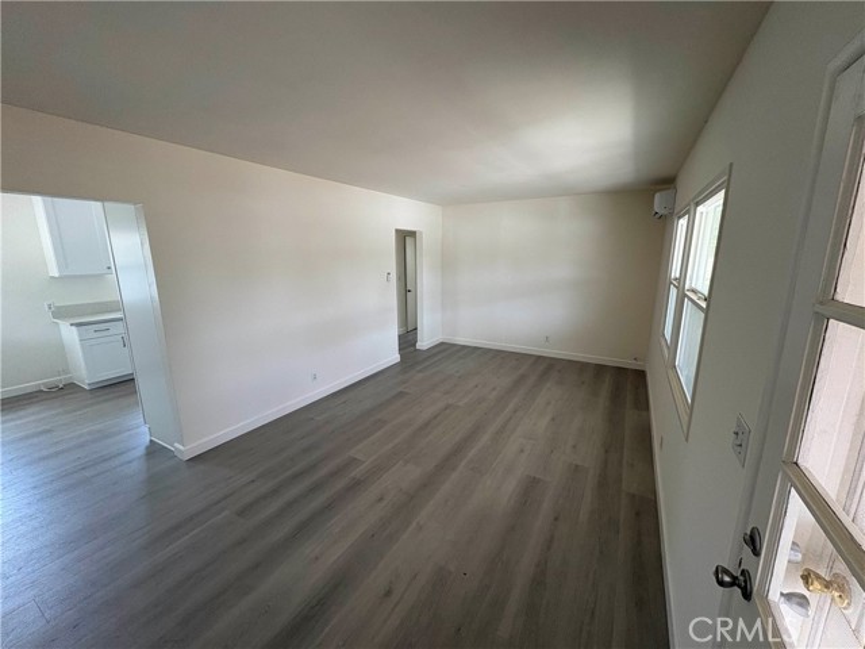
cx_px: 432
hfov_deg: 102.1
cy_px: 324
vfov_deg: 85.7
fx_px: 350
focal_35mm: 14
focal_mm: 2.22
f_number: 2.2
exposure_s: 1/99
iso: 160
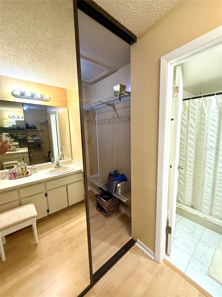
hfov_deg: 85.7
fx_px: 120
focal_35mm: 14
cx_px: 111
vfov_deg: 102.1
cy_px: 148
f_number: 2.2
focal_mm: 2.22
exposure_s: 1/60
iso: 500
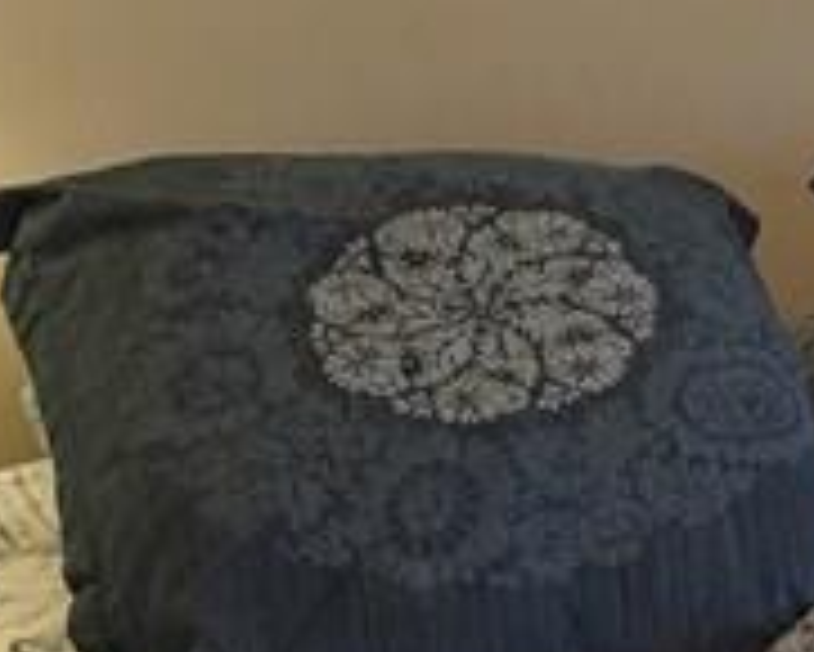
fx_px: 3857
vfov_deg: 9.5
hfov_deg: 12.0
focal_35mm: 160
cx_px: 652
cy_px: 854
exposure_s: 1/17
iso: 50
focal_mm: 4.15
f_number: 2.2
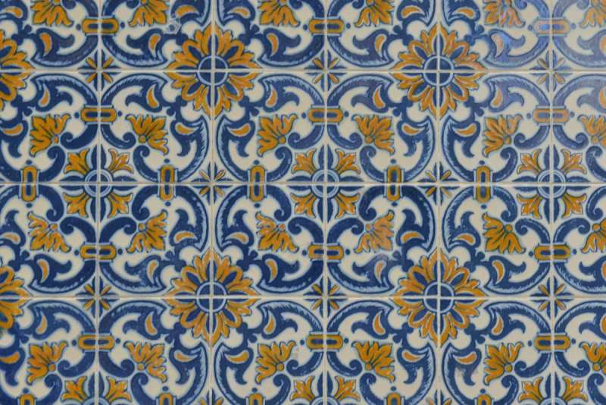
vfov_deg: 19.5
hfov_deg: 28.8
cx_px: 303
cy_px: 202
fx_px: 1179
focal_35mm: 70
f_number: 10
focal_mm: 70
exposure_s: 1/25
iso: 125
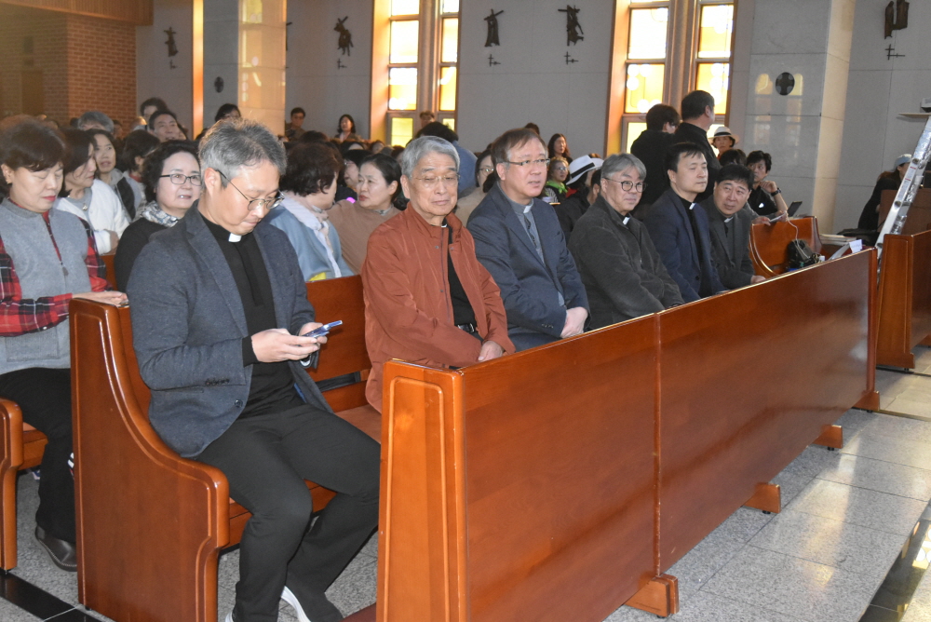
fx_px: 970
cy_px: 311
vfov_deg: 35.5
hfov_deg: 51.3
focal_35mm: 38
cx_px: 466
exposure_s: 1/60
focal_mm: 25
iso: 4500
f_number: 4
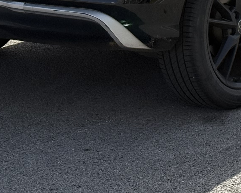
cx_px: 173
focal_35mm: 165
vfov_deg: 9.1
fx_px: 1177
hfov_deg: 11.7
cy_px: -121
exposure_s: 1/4329
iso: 100
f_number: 1.78
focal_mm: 6.76
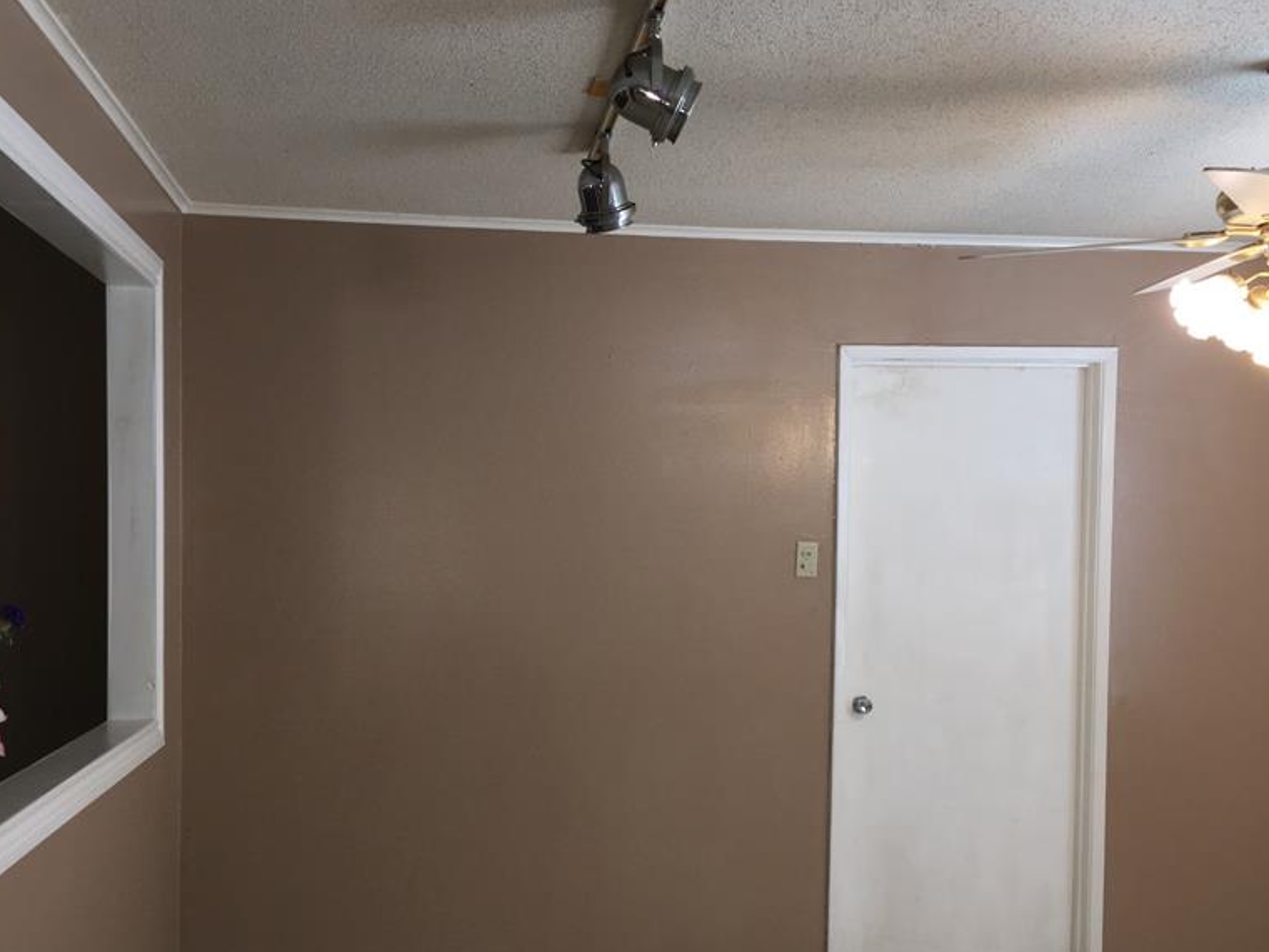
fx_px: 1430
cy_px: 612
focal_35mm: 39
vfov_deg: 36.6
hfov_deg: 47.8
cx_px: 595
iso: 32
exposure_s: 1/30
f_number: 2.2
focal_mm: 4.15
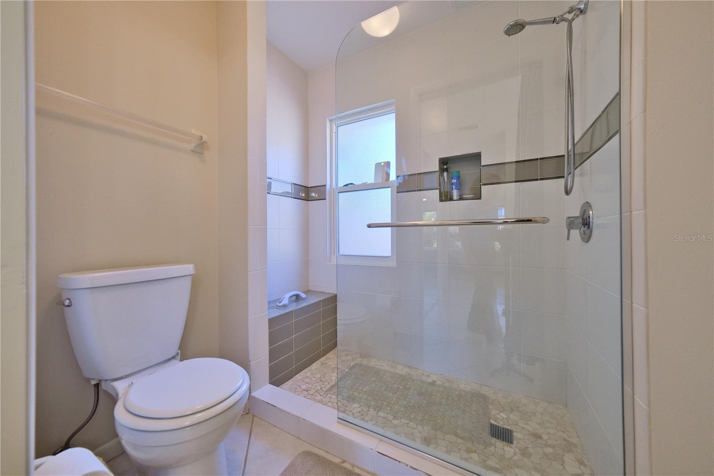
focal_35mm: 12
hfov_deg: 112.6
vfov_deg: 90.0
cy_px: 238
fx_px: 238
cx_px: 357
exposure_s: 1/80
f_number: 4
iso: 640
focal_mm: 8
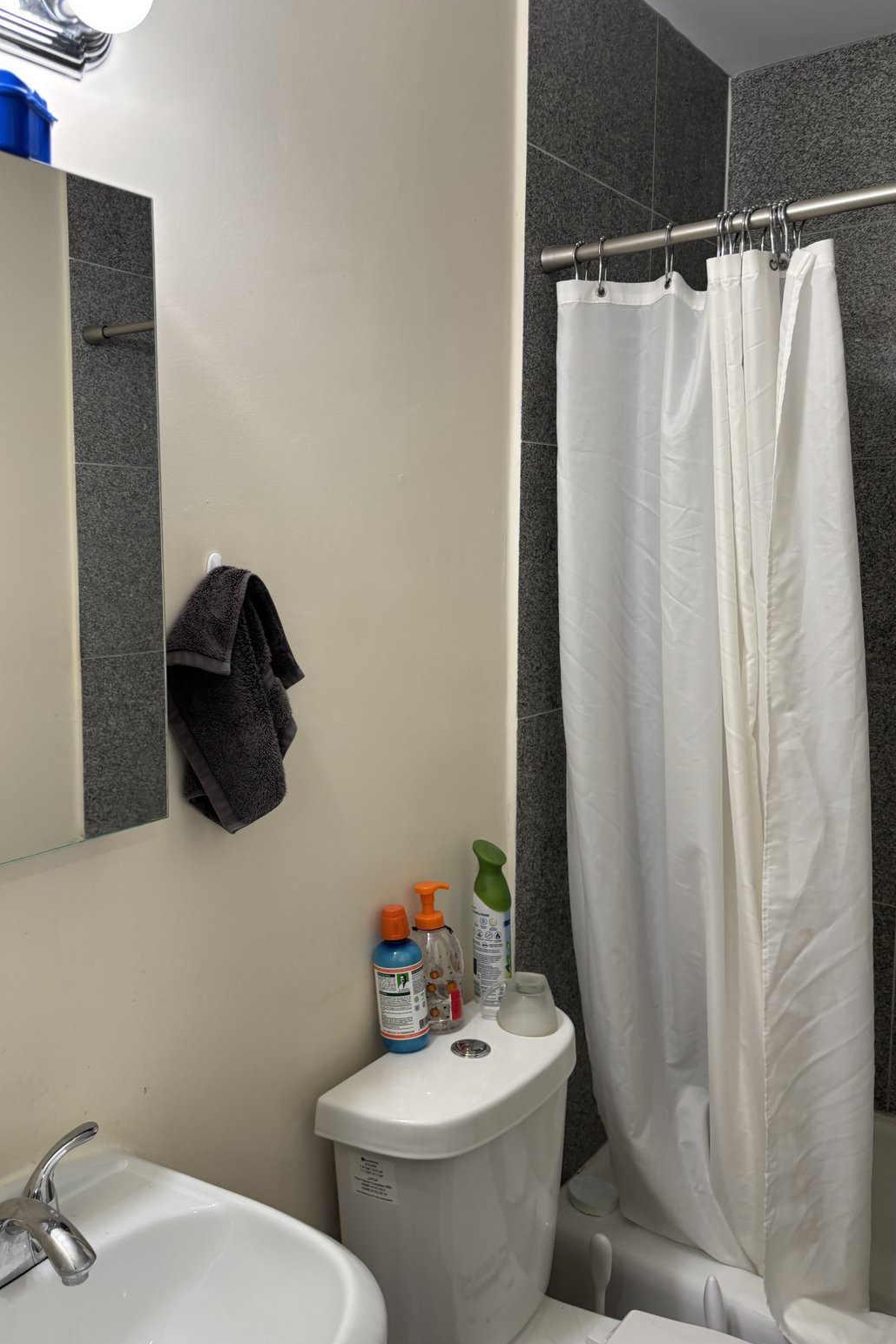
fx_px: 1045
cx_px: 395
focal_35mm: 28
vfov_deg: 65.5
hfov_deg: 46.3
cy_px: 660
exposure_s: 1/120
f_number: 1.6
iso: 100
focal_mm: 5.96
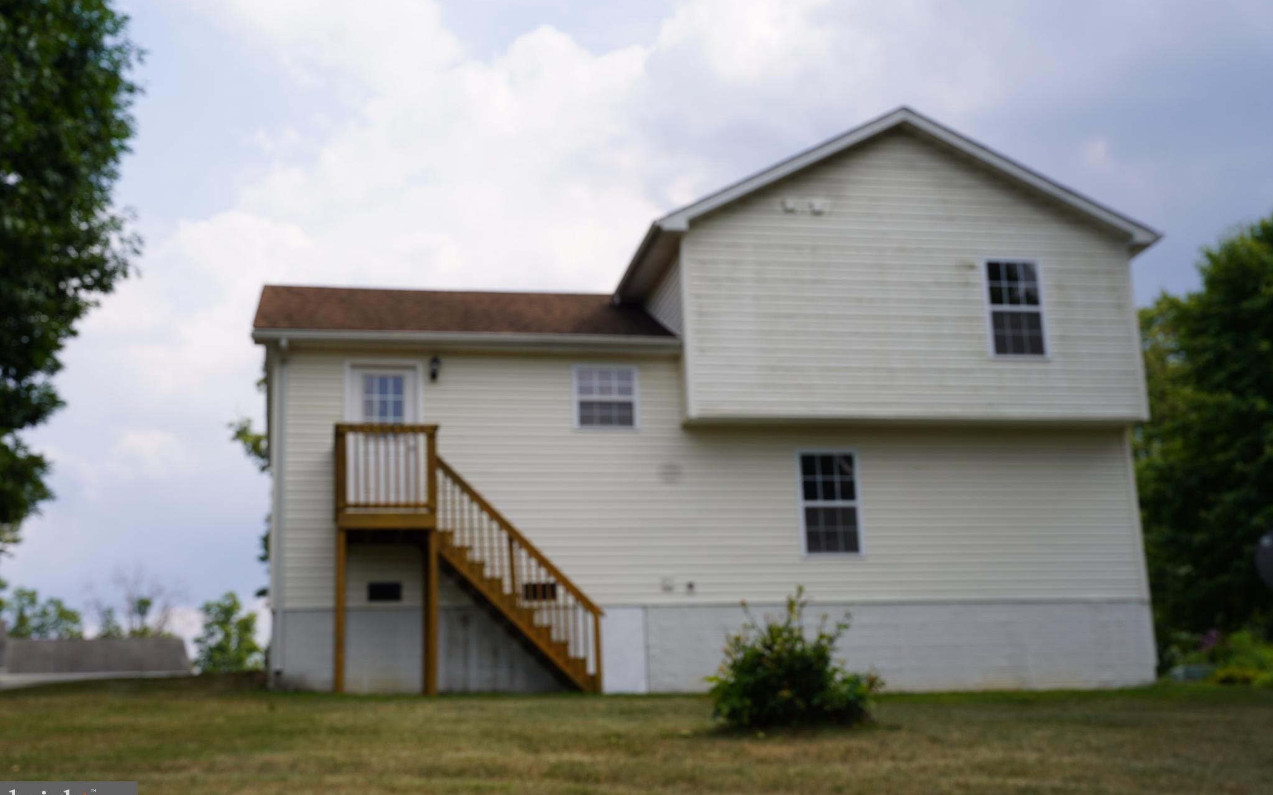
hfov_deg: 42.9
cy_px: 402
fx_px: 1621
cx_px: 638
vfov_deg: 27.6
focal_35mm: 47
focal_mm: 45.7
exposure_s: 1/500
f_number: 5
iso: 100
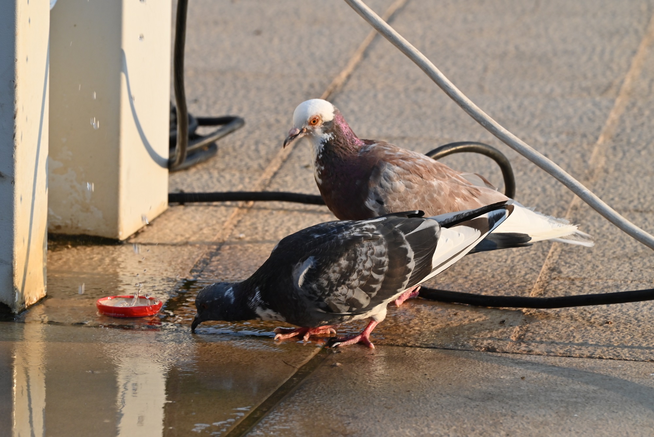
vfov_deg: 4.6
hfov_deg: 6.9
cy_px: 218
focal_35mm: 300
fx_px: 5452
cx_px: 327
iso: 800
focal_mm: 300
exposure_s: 1/320
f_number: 16
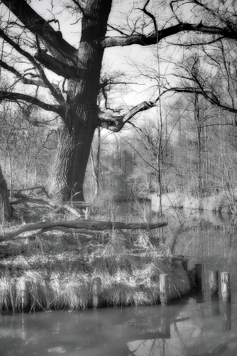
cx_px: 118
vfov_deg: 46.4
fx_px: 415
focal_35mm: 42
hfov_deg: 31.9
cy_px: 178
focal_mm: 28
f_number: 5.6
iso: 100
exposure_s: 1/125
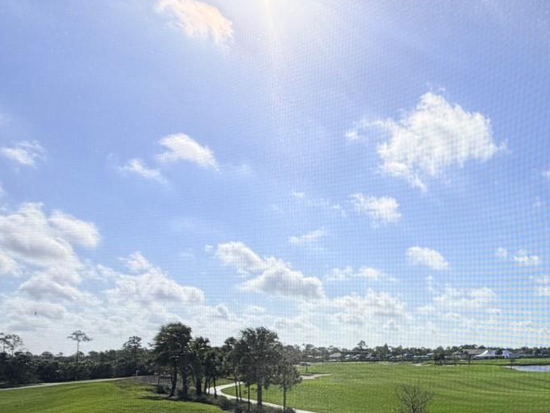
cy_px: 346
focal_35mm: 33
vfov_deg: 40.6
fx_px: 524
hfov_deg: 46.4
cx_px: 550
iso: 20
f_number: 2.2
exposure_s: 1/1211
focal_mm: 2.22
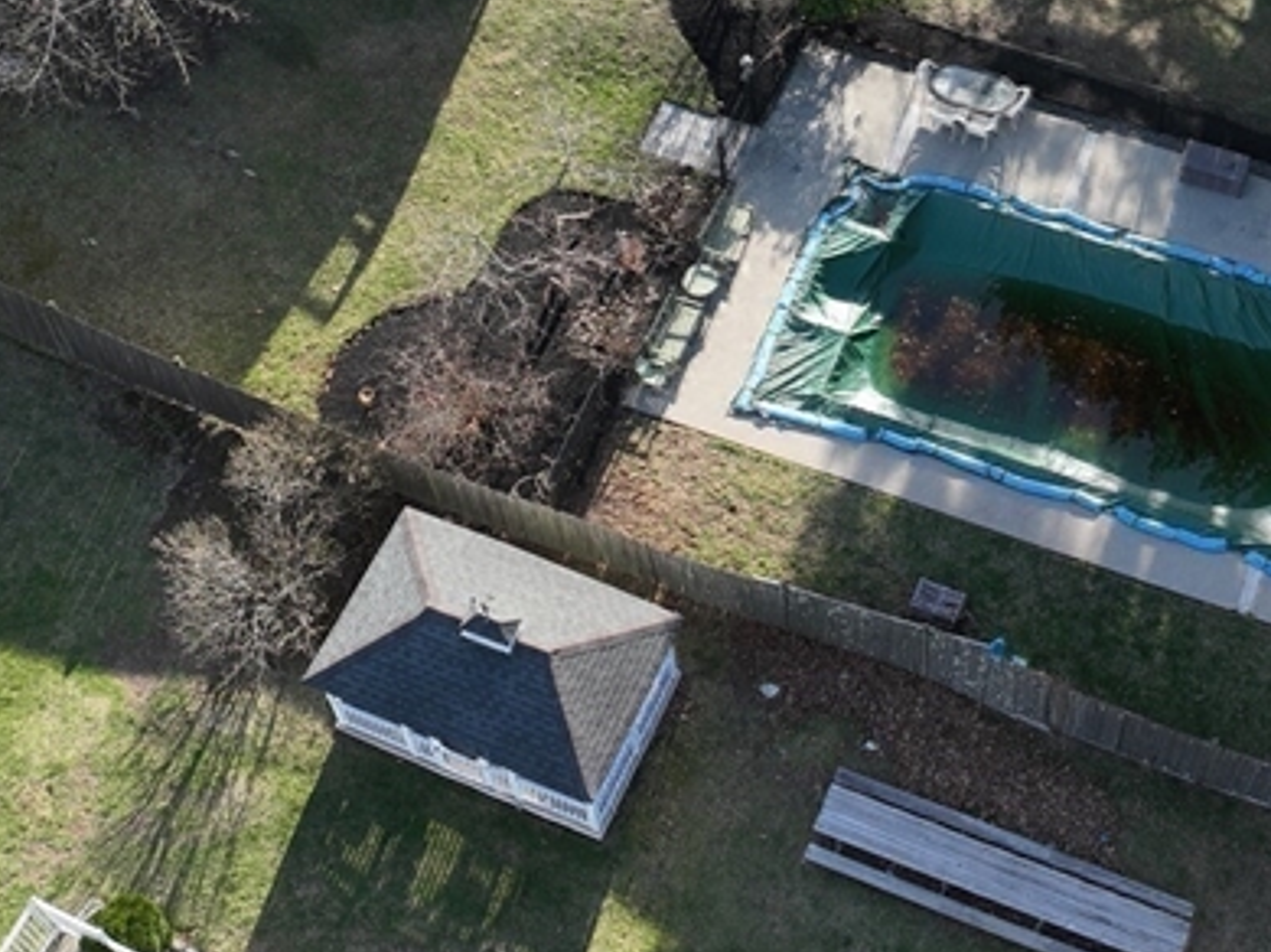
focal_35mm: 63
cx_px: 971
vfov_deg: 21.9
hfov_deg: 30.2
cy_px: -112
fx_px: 2312
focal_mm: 12.29
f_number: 4
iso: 100
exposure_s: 1/240
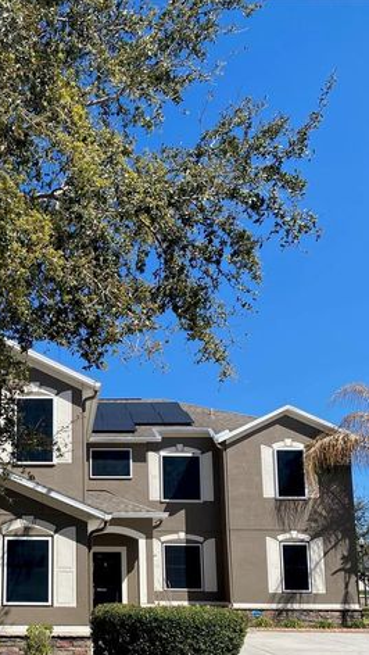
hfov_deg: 28.7
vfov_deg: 49.2
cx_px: 44
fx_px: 695
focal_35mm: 40
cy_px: 460
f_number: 1.8
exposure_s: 1/2410
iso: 32
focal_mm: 4.25
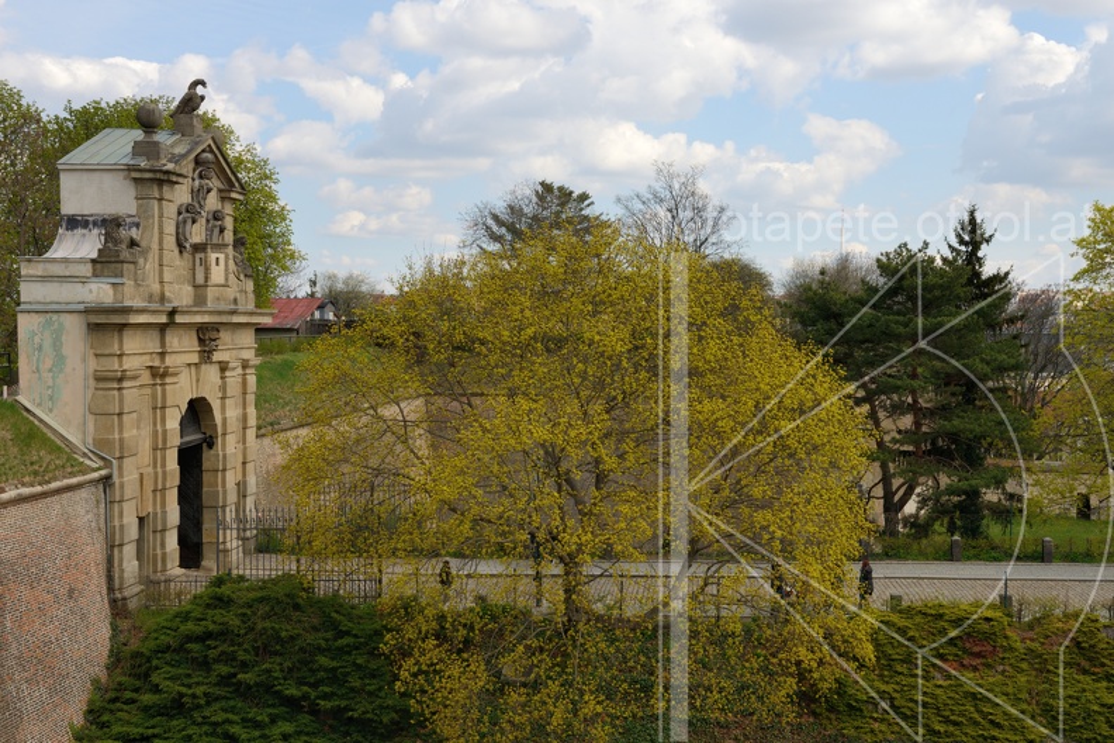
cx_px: 557
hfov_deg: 41.1
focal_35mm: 48
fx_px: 1485
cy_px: 372
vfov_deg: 28.1
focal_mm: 48
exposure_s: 1/160
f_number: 16
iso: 320
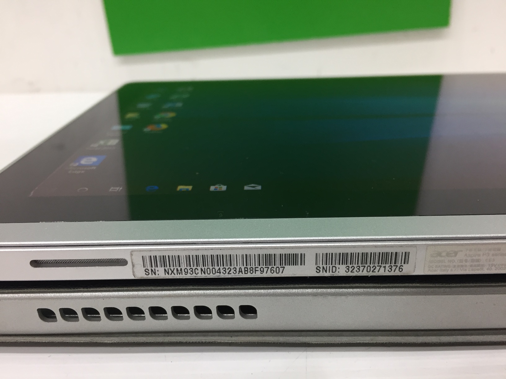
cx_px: 253
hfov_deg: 61.7
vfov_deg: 48.2
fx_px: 424
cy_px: 190
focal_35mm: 29
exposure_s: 1/33
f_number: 2.2
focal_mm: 4.15
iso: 100
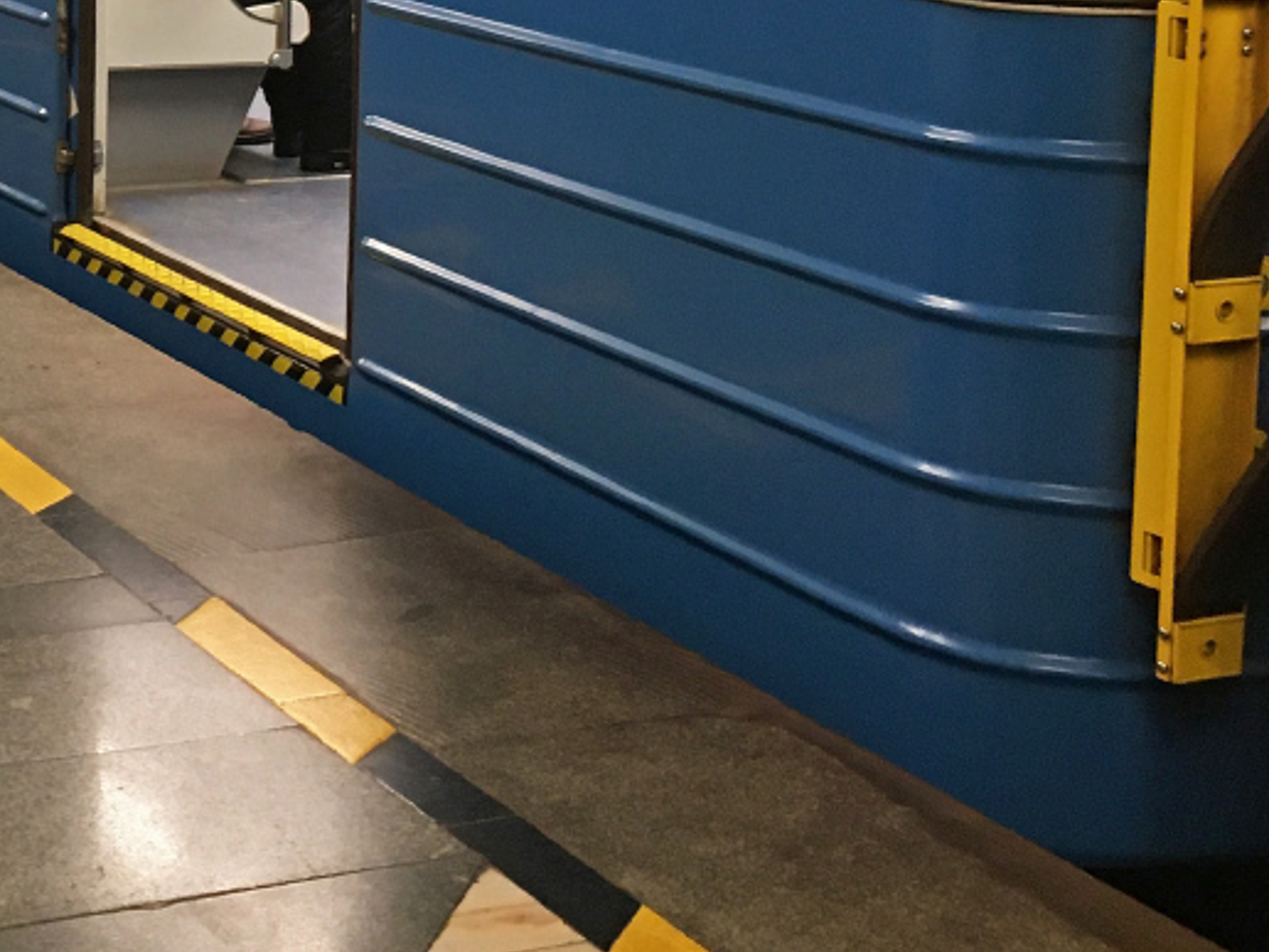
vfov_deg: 19.4
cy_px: -80
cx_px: -7
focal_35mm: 73
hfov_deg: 25.3
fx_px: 2676
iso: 160
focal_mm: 4.15
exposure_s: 1/33
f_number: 2.2
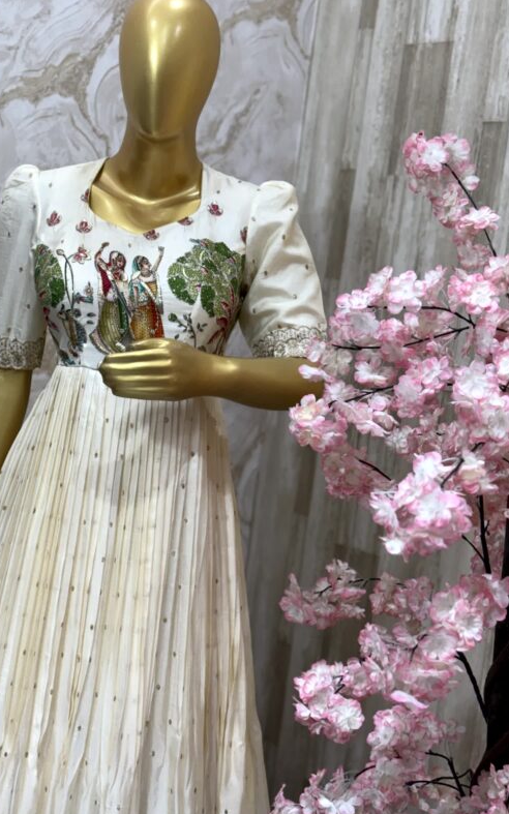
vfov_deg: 36.3
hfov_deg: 23.1
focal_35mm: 56
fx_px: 1243
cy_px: 412
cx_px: 213
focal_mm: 5.96
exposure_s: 1/100
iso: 40
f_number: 1.6
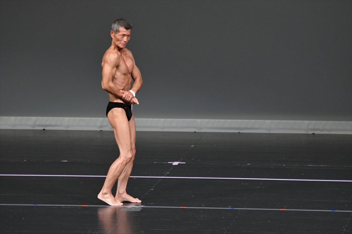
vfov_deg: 4.0
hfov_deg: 6.0
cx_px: 176
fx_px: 3372
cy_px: 117
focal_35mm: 345
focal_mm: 230
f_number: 5.6
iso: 4000
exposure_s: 1/400
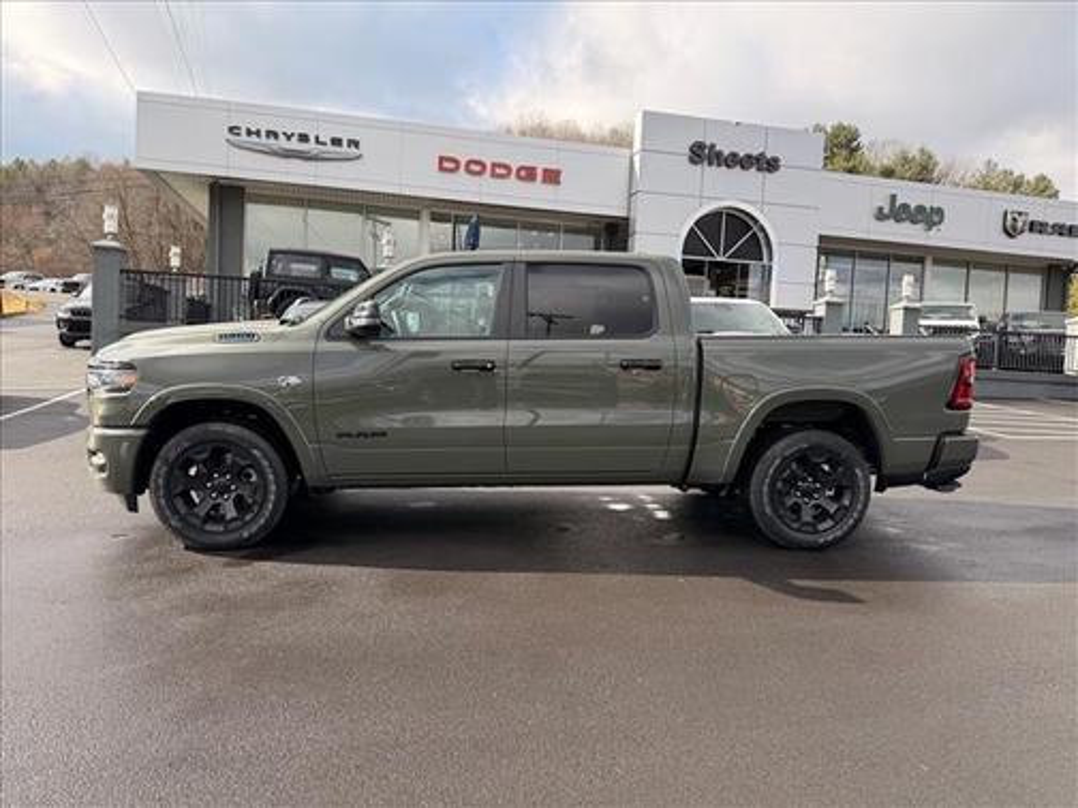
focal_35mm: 24
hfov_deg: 71.6
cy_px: 404
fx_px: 747
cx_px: 539
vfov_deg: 56.8
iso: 100
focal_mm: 6.76
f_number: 1.78
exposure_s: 1/2232
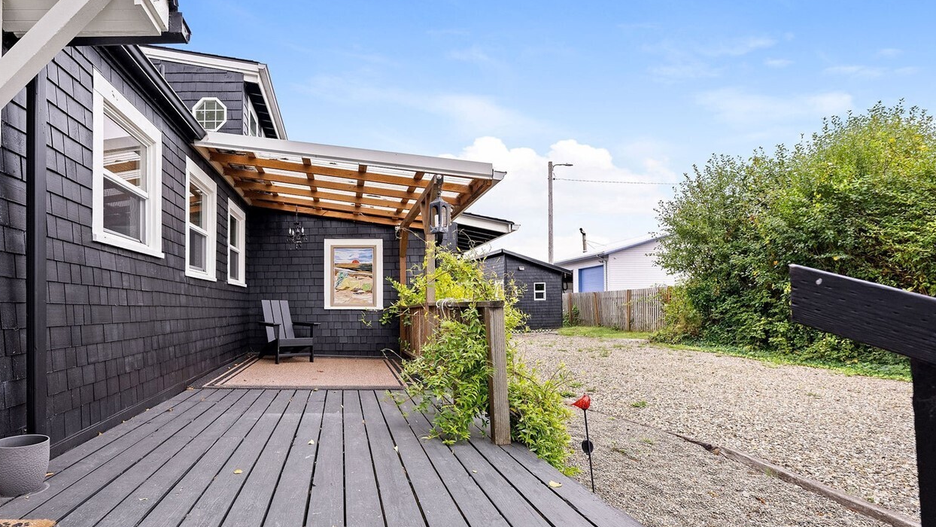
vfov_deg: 55.7
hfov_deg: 84.6
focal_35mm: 20
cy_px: 297
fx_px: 496
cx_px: 338
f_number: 5
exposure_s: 1/800
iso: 1000
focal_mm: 14
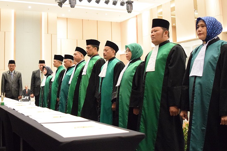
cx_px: 81
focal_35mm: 44
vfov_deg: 30.6
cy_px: 60
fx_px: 275
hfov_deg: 44.3
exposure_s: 1/60
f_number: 3.8
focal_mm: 21
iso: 6400
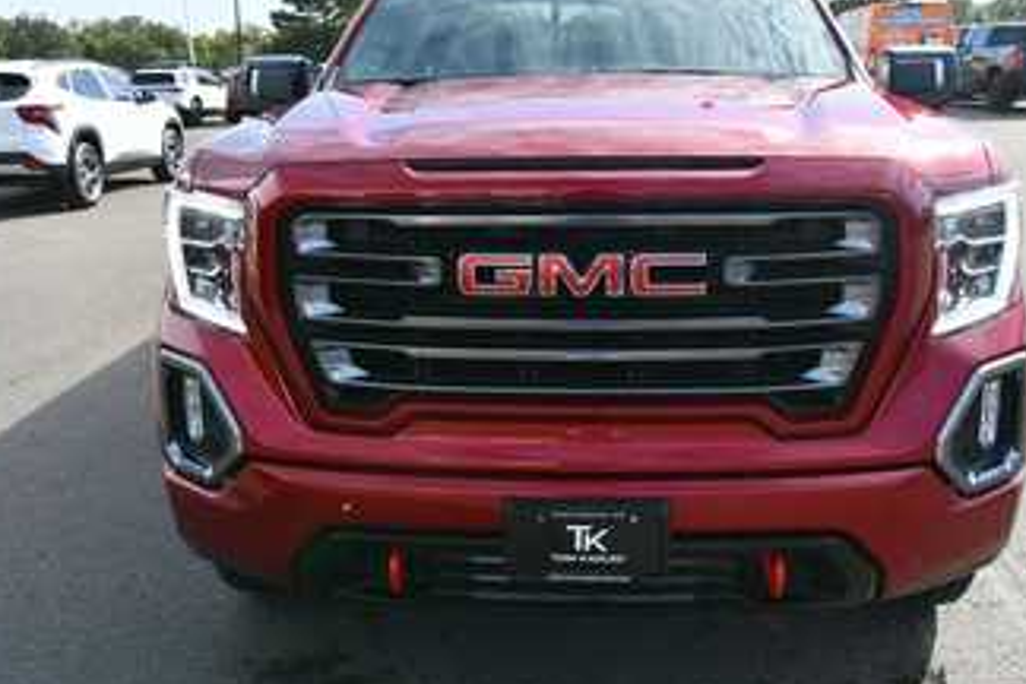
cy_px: 287
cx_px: 542
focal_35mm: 37
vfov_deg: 35.9
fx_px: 1054
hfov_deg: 51.9
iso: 180
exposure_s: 1/250
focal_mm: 20
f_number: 8
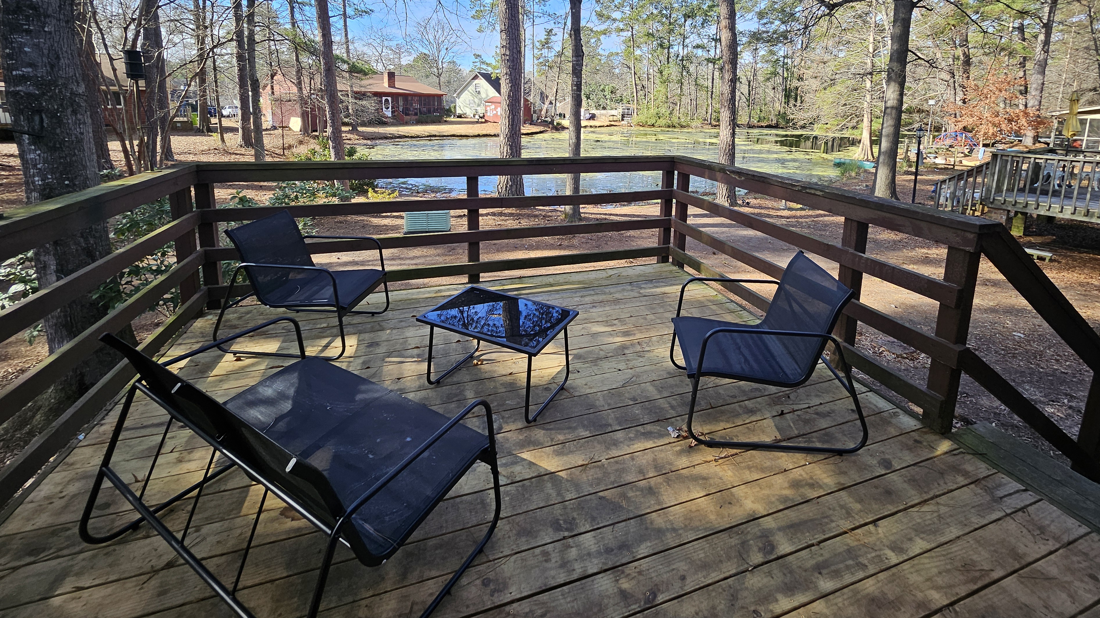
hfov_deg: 102.9
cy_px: 182
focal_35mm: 15
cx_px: 573
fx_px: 437
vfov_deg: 67.6
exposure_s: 1/197
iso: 32
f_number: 2.2
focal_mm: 1.7
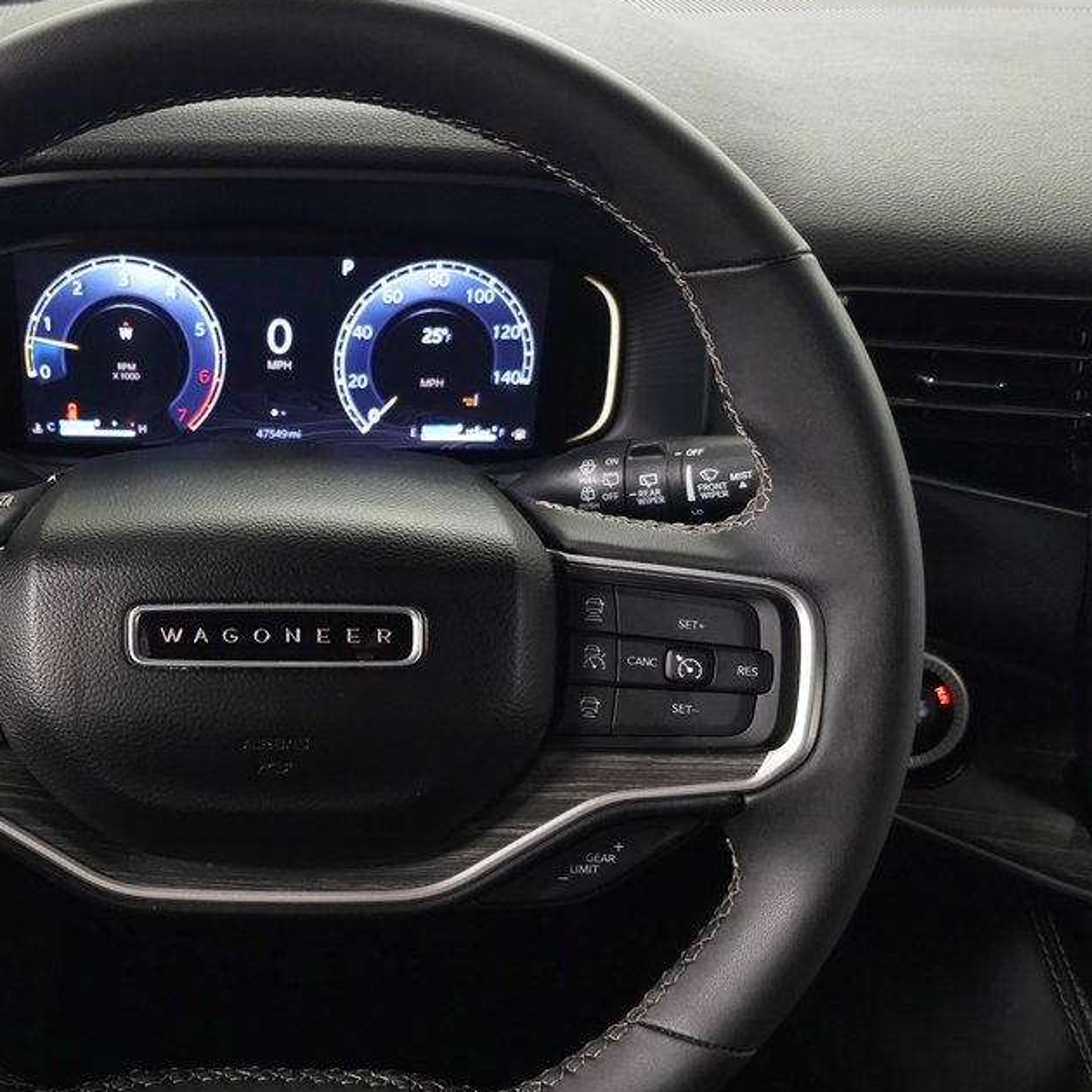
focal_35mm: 33
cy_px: 599
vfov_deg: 49.7
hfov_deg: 47.9
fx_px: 1178
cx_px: 274
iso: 160
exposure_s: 1/60
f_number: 1.7
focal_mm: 6.3
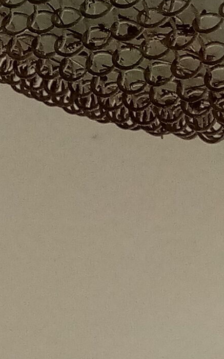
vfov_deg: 10.5
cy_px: -582
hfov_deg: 8.0
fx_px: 1602
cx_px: 182
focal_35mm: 164
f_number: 1.8
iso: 139
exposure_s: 1/100
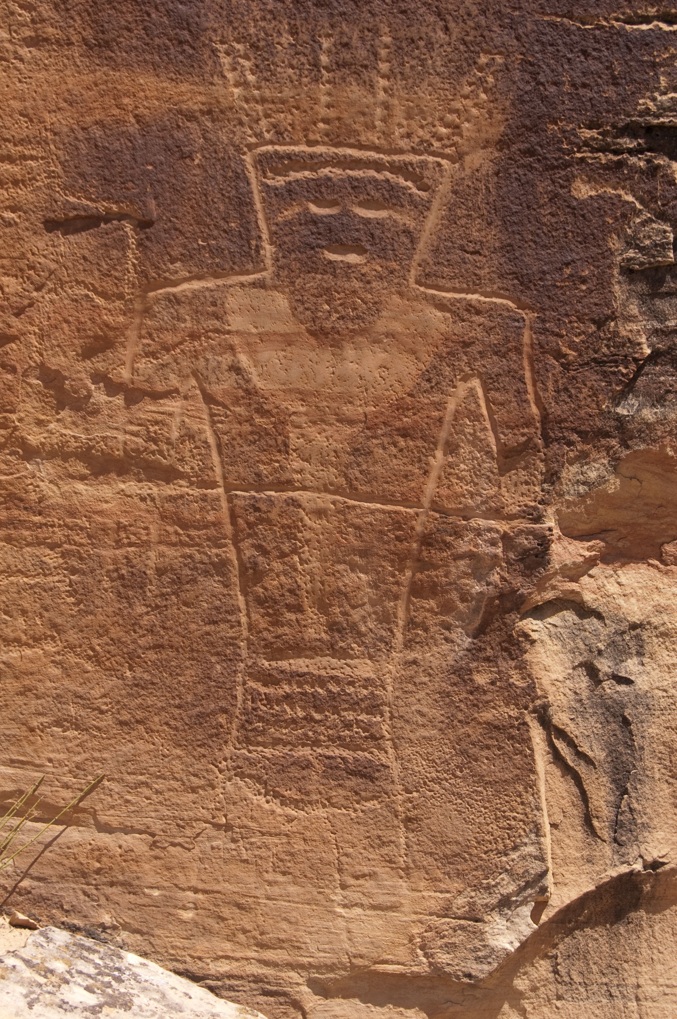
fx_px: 2035
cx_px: 338
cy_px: 510
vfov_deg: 28.1
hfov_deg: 18.9
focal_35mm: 72
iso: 200
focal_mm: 48
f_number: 9
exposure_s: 1/320
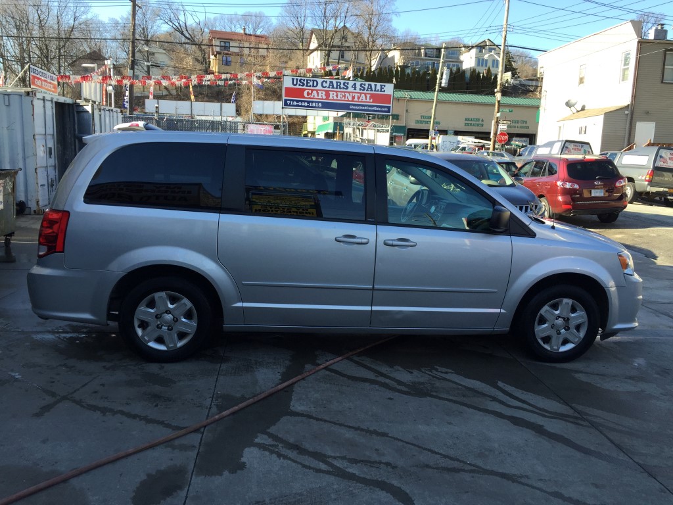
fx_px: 564
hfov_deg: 61.7
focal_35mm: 29
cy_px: 252
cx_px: 336
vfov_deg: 48.2
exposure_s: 1/460
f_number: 2.2
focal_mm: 4.15
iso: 32
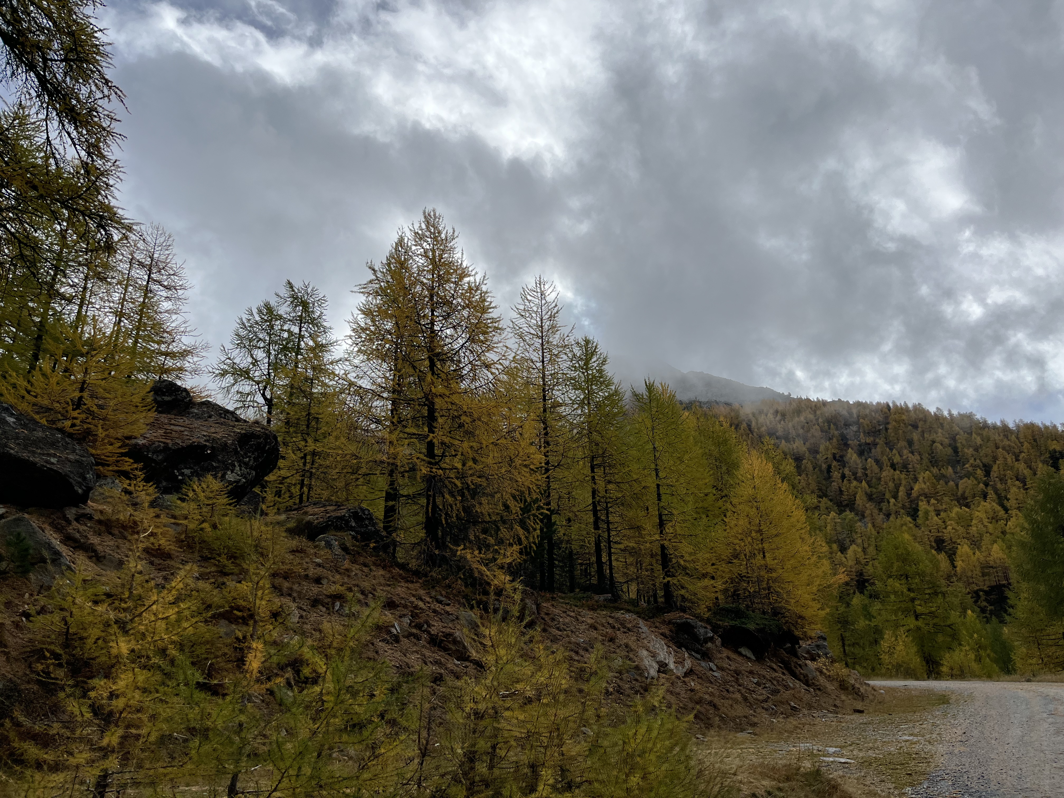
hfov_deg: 67.3
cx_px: 532
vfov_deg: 53.1
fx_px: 799
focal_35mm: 26
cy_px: 399
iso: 50
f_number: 1.6
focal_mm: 5.1
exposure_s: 1/5319
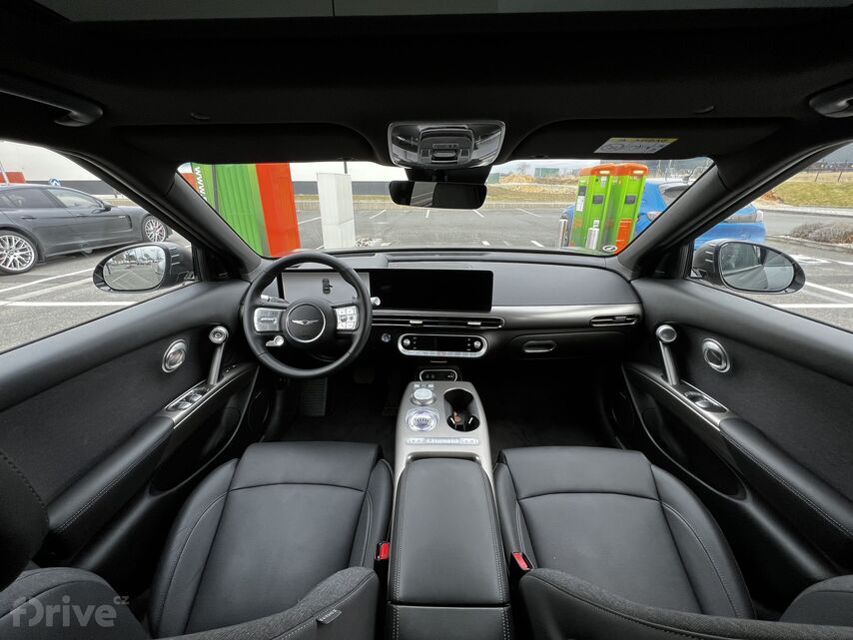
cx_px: 426
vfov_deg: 89.9
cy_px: 320
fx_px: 320
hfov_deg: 106.2
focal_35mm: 13
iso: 64
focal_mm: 1.57
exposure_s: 1/99
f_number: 1.8
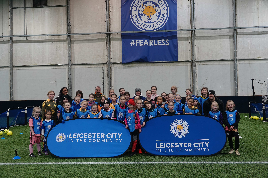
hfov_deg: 60.3
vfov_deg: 42.3
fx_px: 231
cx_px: 134
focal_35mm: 31
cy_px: 89
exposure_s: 1/40
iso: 200
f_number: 2.8
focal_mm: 11.51
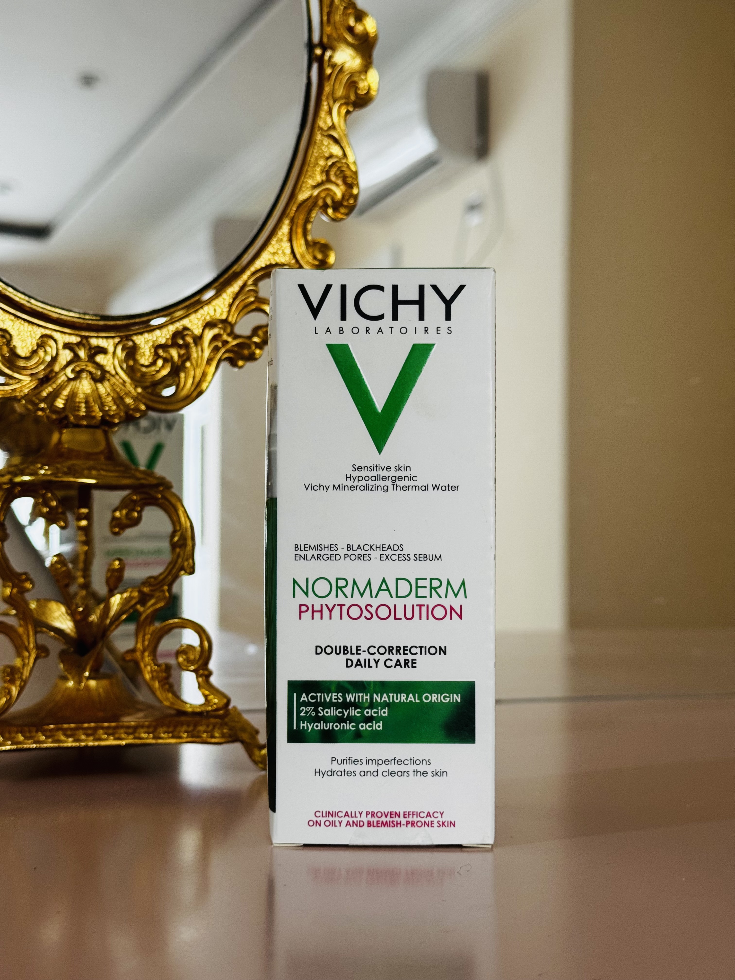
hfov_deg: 30.3
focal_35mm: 48
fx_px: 1359
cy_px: 490
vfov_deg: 39.7
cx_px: 368
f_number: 1.78
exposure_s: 1/60
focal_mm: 6.76
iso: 100
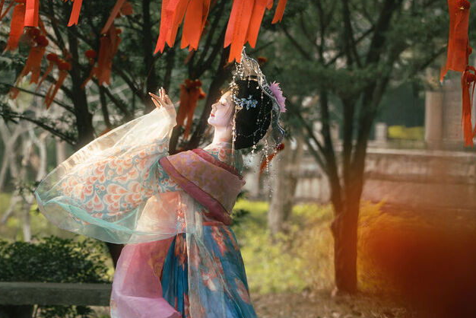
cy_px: 111
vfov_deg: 7.8
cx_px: 87
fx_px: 2328
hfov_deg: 11.6
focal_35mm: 176
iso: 320
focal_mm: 105
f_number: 2.8
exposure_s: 1/320
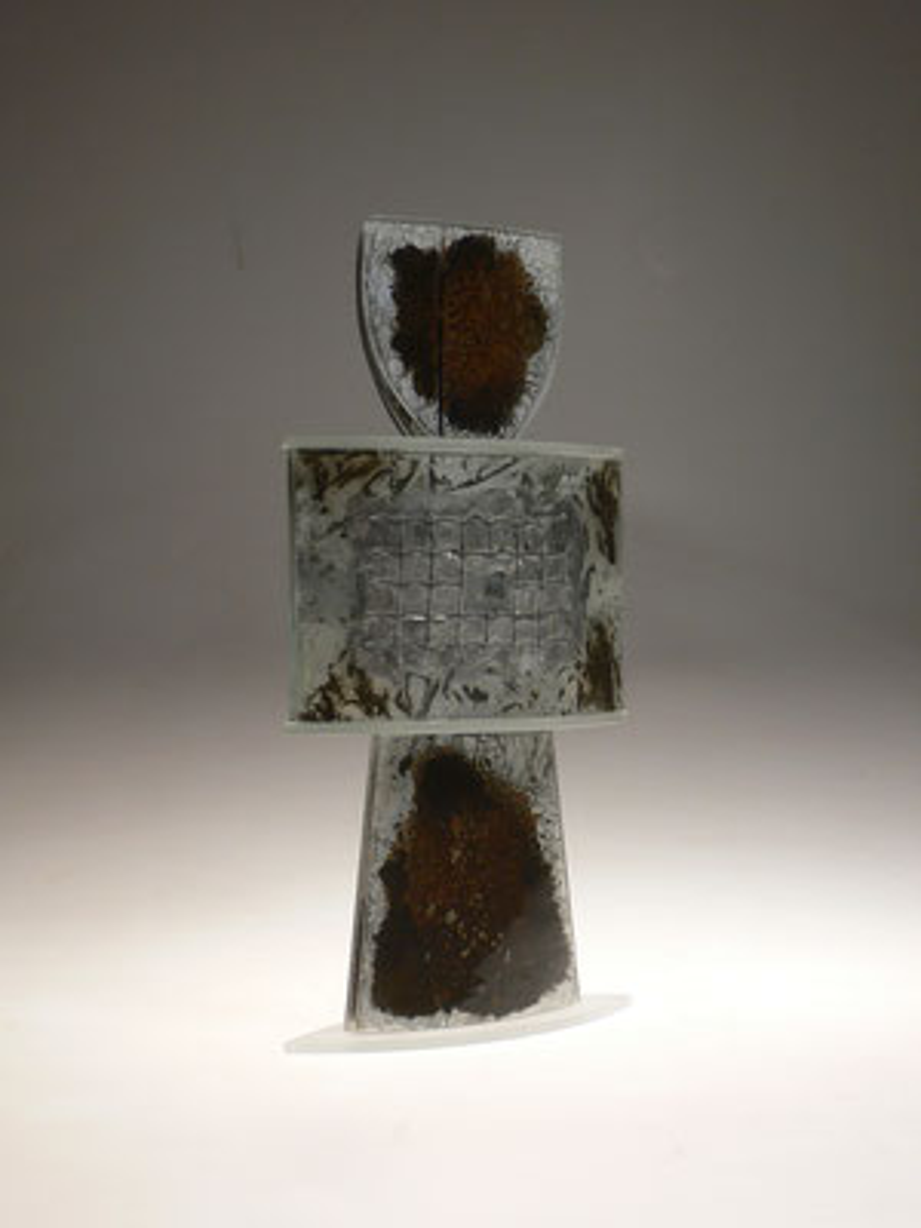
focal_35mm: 51
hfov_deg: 28.6
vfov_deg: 37.5
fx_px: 1809
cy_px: 614
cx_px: 460
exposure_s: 1/80
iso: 100
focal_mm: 8.5
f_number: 3.4
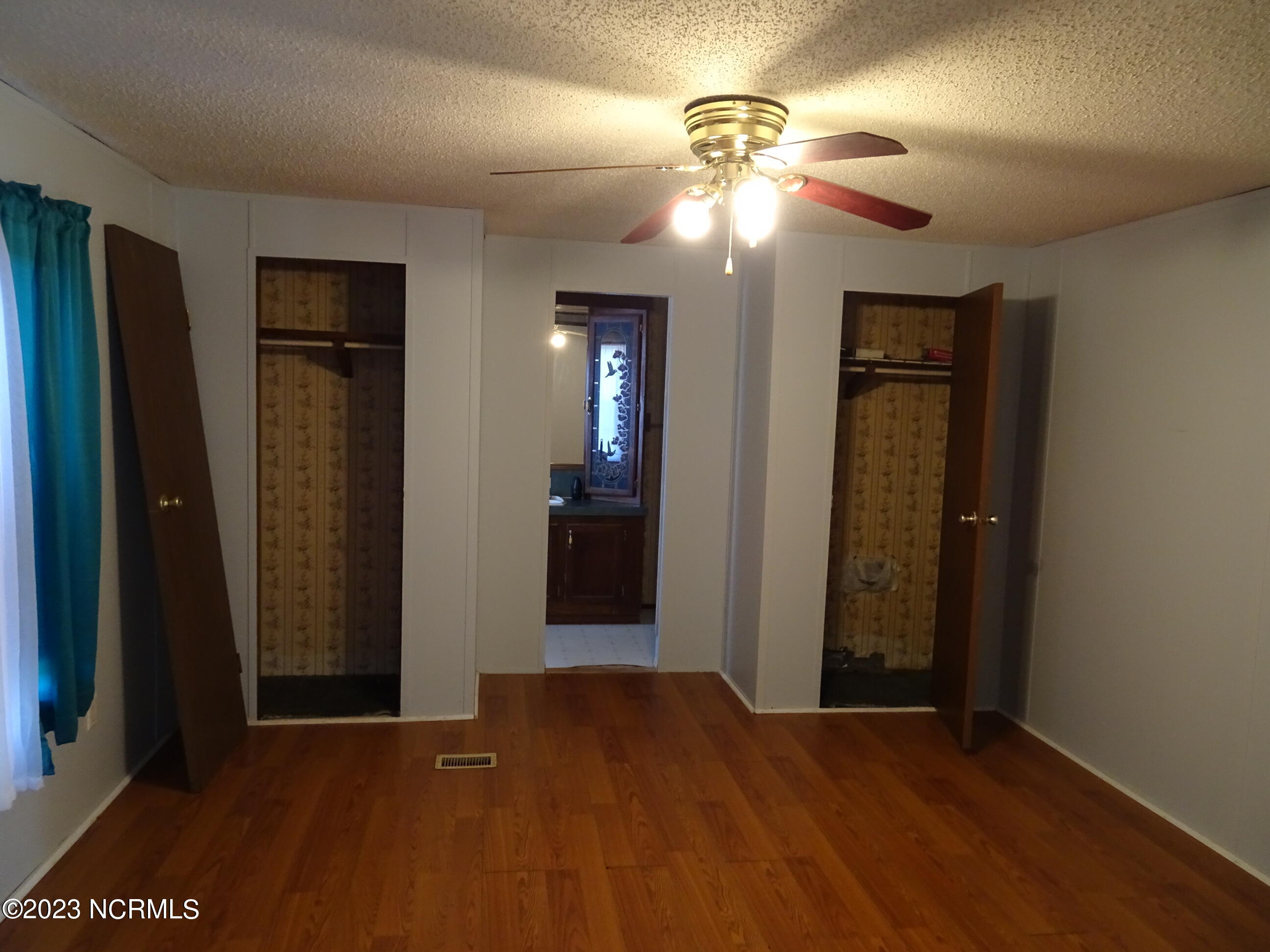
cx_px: 635
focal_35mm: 24
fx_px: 881
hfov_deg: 71.6
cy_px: 476
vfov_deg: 56.8
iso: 800
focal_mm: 4.1
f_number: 3.5
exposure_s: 1/25
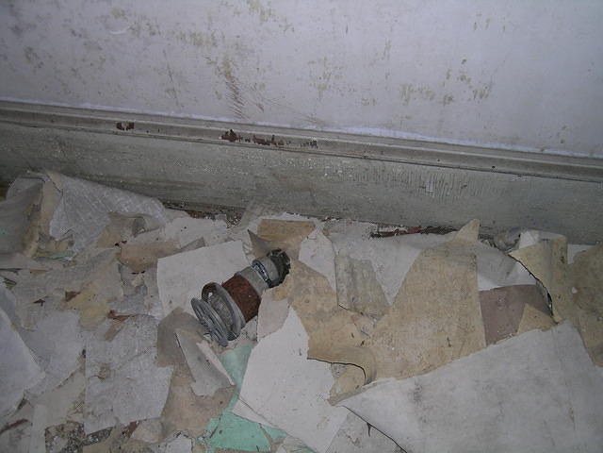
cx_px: 302
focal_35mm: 39
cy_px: 226
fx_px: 679
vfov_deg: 36.8
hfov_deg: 47.9
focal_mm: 8
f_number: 3.1
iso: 50
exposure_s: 1/60.1
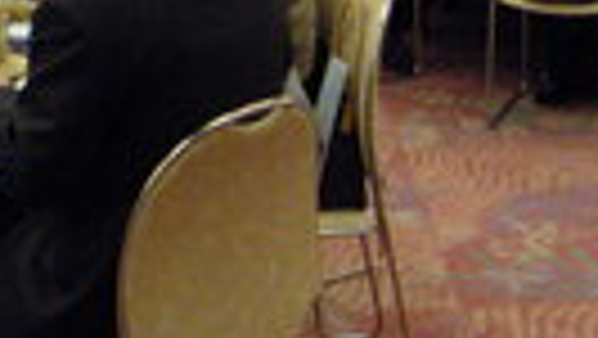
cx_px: 234
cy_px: -234
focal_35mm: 115
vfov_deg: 10.1
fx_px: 1825
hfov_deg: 18.6
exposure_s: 1/60
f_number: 3.8
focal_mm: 5.9
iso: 393
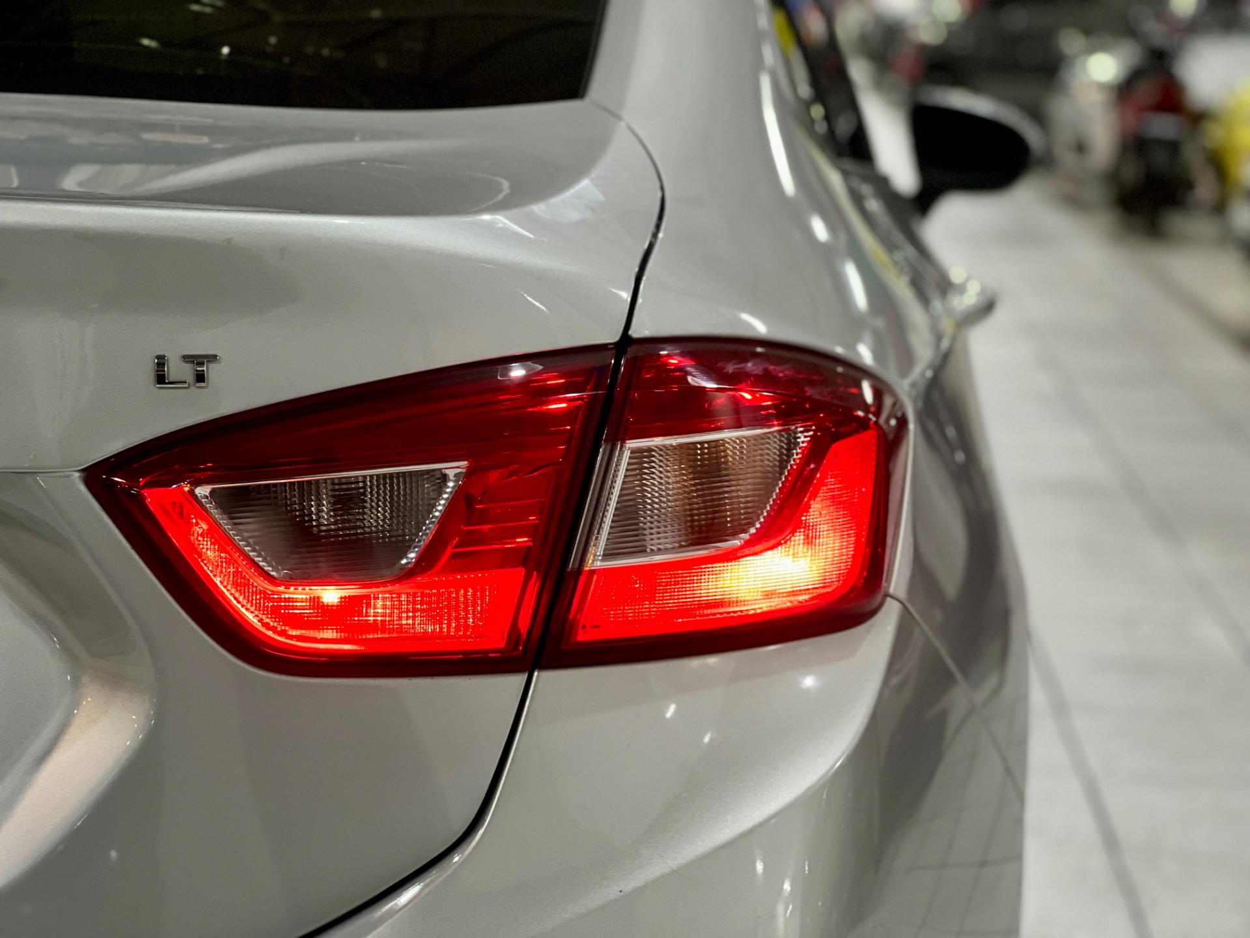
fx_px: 2781
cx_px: 625
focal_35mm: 77
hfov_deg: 25.3
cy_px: 469
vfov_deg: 19.1
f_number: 2.8
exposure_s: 1/40
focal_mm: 9
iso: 250
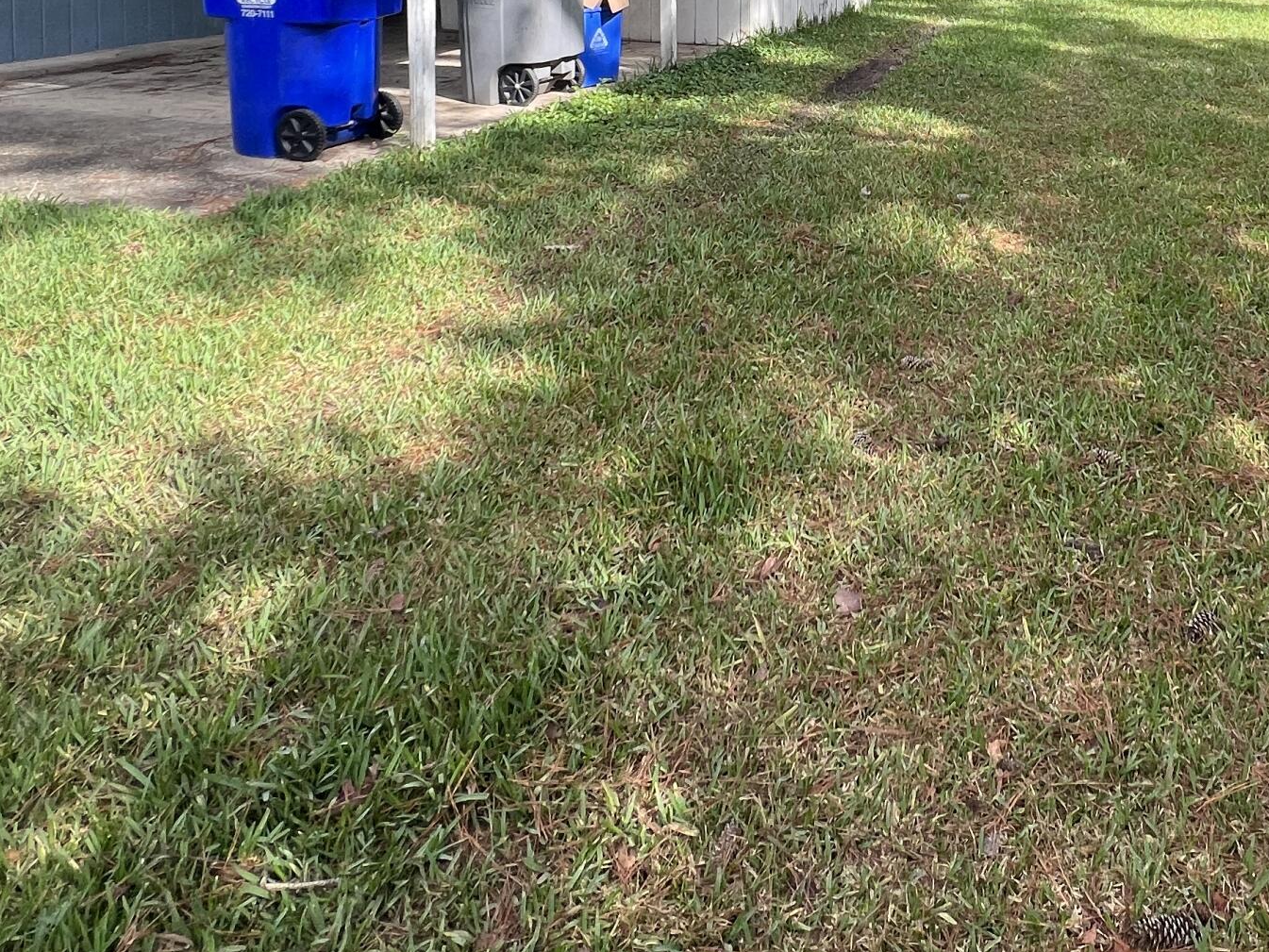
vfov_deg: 41.2
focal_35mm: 29
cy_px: -28
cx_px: 945
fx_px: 1063
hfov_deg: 58.6
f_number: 1.8
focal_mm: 1.57
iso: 32
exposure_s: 1/345
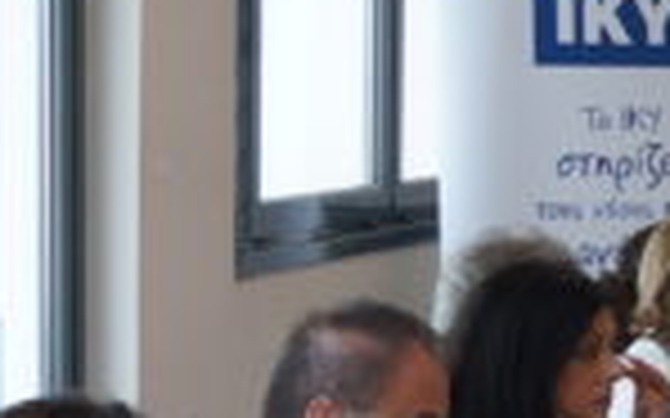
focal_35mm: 220
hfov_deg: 8.6
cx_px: 1637
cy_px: 310
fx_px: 4025
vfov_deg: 5.9
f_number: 4
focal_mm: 21
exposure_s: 1/160
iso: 400
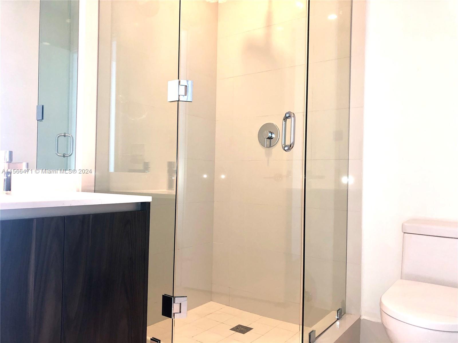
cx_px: 229
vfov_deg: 49.7
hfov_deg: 63.4
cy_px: 172
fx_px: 370
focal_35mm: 28
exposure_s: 1/17
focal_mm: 4
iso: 40
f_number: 1.8
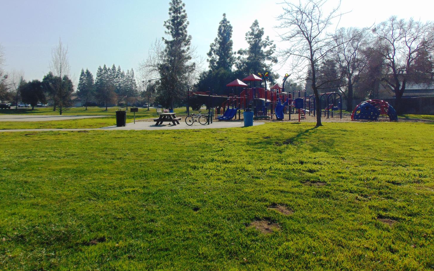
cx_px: 213
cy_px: 108
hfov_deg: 68.4
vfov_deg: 45.8
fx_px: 319
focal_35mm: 27
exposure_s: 1/400
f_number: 7.7
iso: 80
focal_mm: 4.5
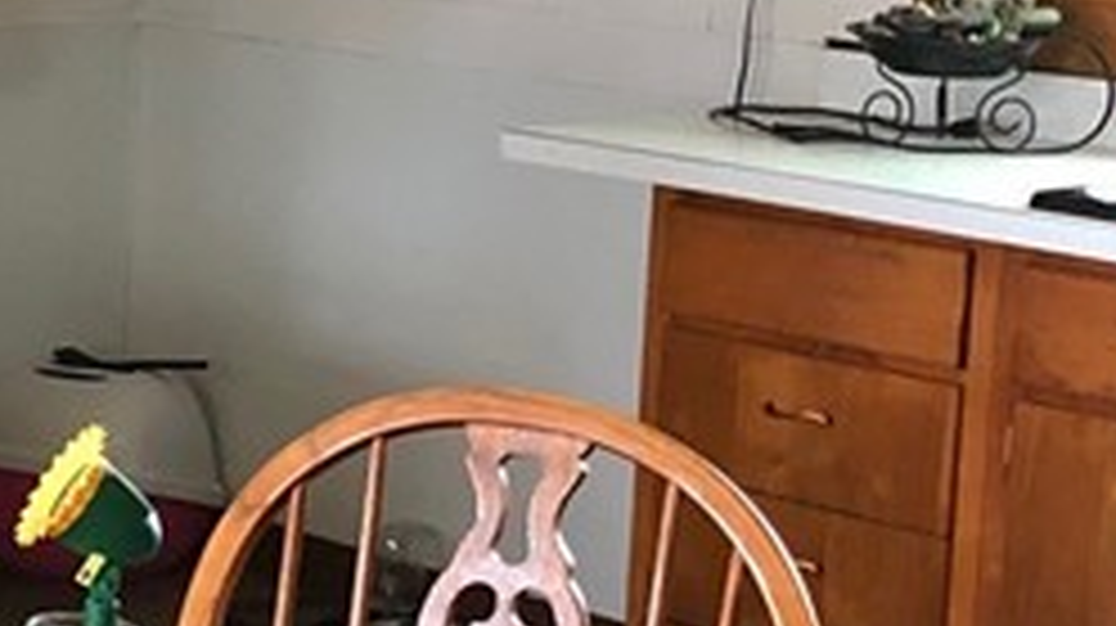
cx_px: -117
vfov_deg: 9.6
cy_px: 212
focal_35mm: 126
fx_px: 3725
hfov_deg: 16.5
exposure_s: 1/13
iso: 100
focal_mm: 3.99
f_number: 1.8
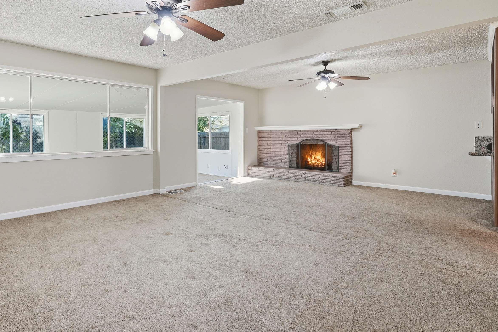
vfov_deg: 59.1
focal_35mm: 21
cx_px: 187
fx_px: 290
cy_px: 135
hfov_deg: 79.7
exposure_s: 1/15
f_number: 8
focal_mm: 16
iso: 100
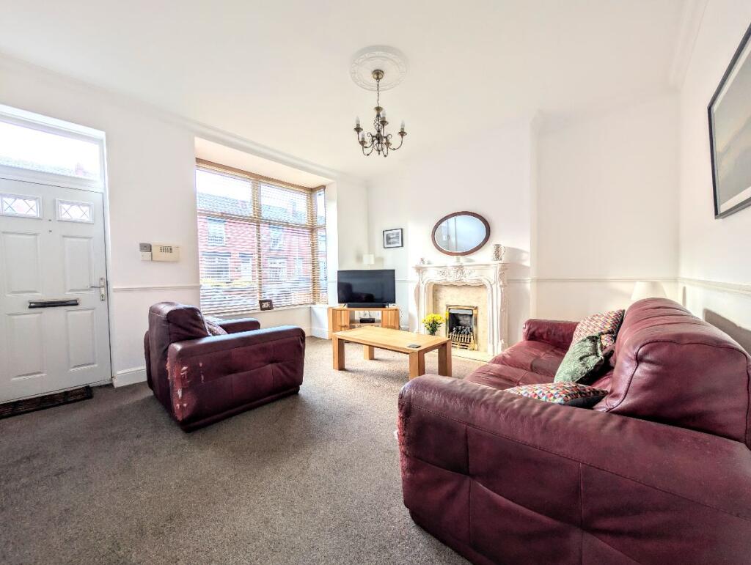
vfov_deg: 94.6
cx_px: 376
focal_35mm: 12
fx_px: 261
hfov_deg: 110.5
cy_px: 282
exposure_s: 1/154
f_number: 1.7
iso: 80
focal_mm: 2.02
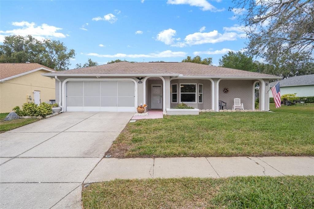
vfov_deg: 64.5
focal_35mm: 19
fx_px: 166
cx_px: 157
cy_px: 104
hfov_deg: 86.9
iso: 320
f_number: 8
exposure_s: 1/13
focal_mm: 19
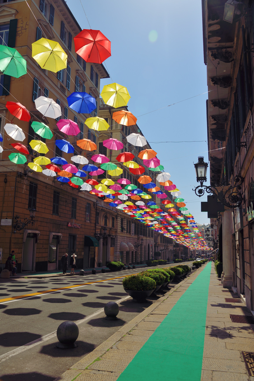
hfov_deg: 42.4
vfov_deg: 60.3
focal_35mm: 31
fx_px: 328
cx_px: 127
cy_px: 190
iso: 100
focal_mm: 31
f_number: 6.7
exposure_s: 1/250
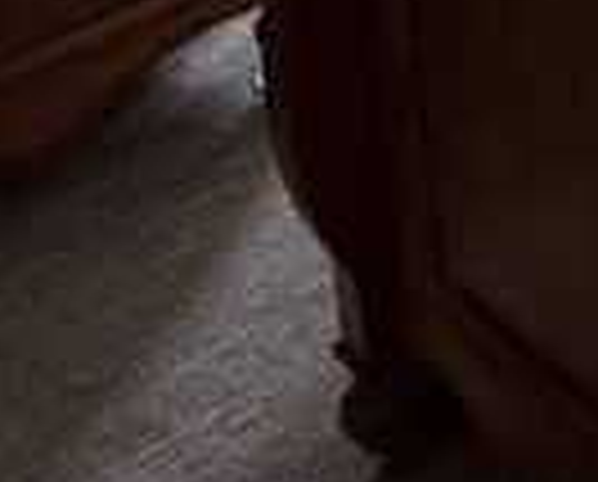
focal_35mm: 105
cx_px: 1758
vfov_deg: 10.0
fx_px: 1862
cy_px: -1045
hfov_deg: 11.4
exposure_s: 1/120
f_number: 2.2
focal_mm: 2.22
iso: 200
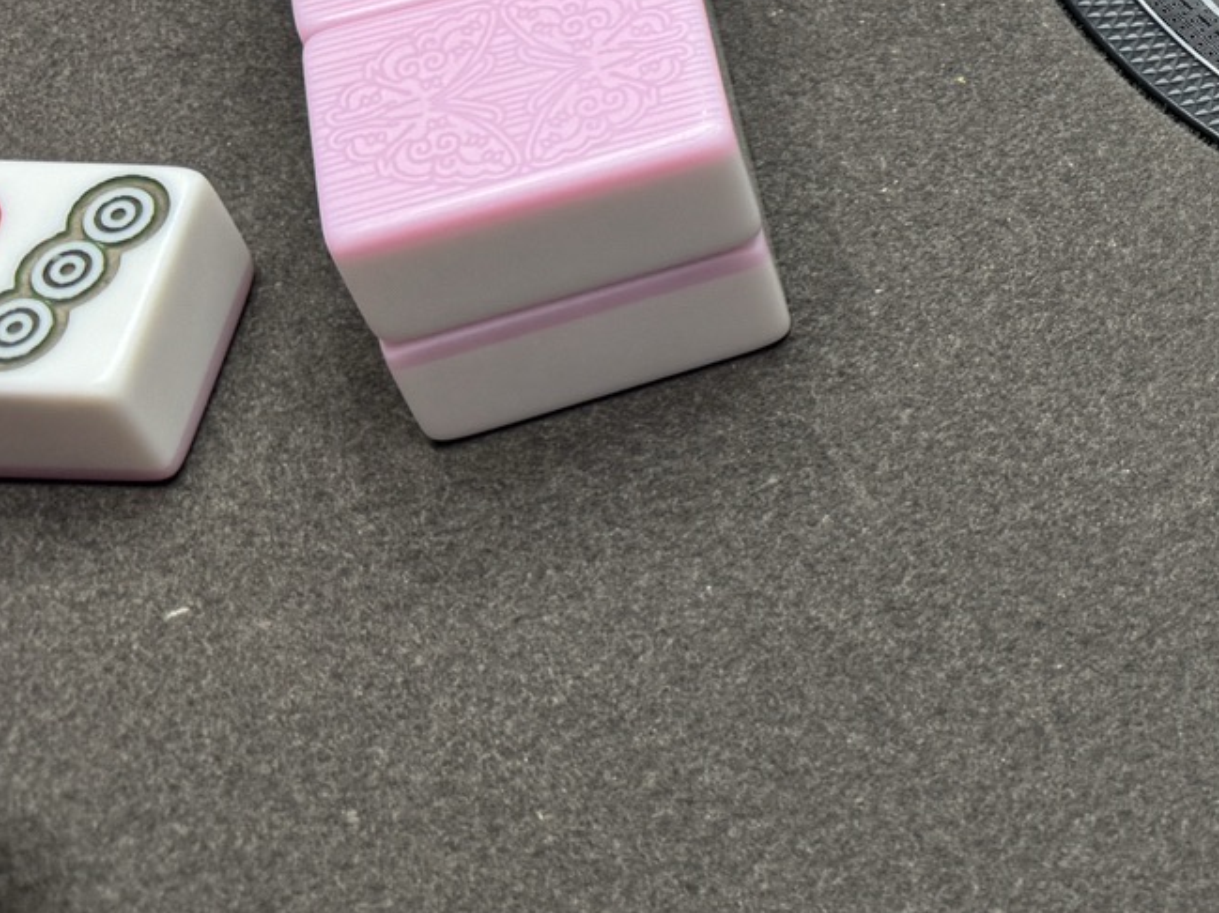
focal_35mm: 74
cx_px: 1649
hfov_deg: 23.0
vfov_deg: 19.0
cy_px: -126
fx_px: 2604
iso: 80
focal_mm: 6.76
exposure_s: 1/100
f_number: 1.78
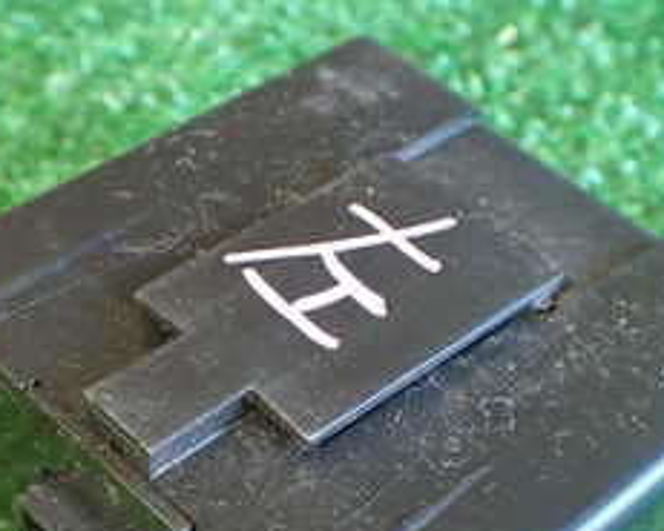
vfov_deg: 20.0
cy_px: 416
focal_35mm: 76
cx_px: 276
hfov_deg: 25.0
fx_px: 1494
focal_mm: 5.4
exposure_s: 1/60
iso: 800
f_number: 2.3
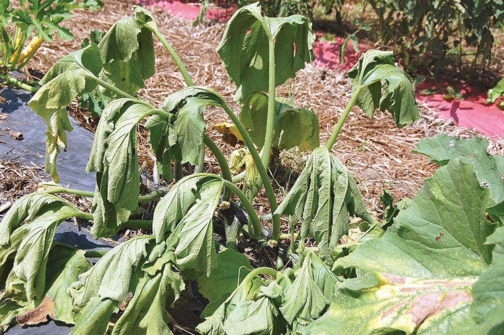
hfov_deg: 38.9
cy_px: 168
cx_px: 252
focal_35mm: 51
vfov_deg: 26.4
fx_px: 713
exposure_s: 1/500
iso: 200
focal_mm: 34
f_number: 8
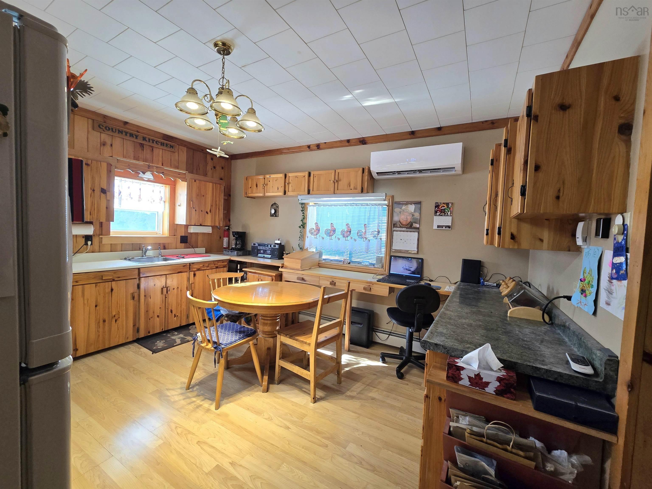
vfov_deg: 89.9
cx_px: 326
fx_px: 245
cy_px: 244
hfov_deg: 106.2
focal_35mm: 13
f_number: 2.2
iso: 80
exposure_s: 1/60.2
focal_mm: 2.2
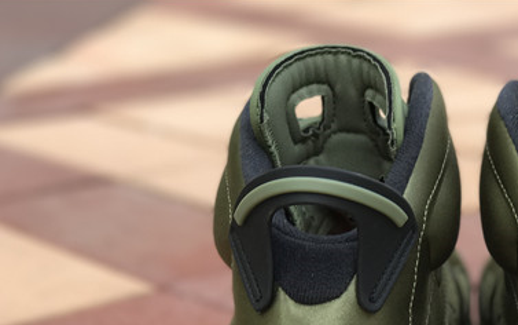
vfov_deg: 11.0
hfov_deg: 17.5
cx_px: 469
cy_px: 373
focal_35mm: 117
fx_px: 1652
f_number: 2.8
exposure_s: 1/106
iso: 20
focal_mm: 6.6
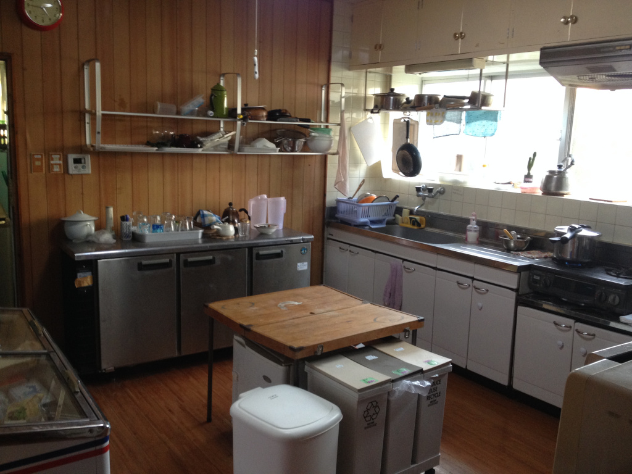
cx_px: 316
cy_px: 237
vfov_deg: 40.7
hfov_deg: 52.6
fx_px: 639
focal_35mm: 35
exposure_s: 1/20
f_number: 2.4
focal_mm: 4.28
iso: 125
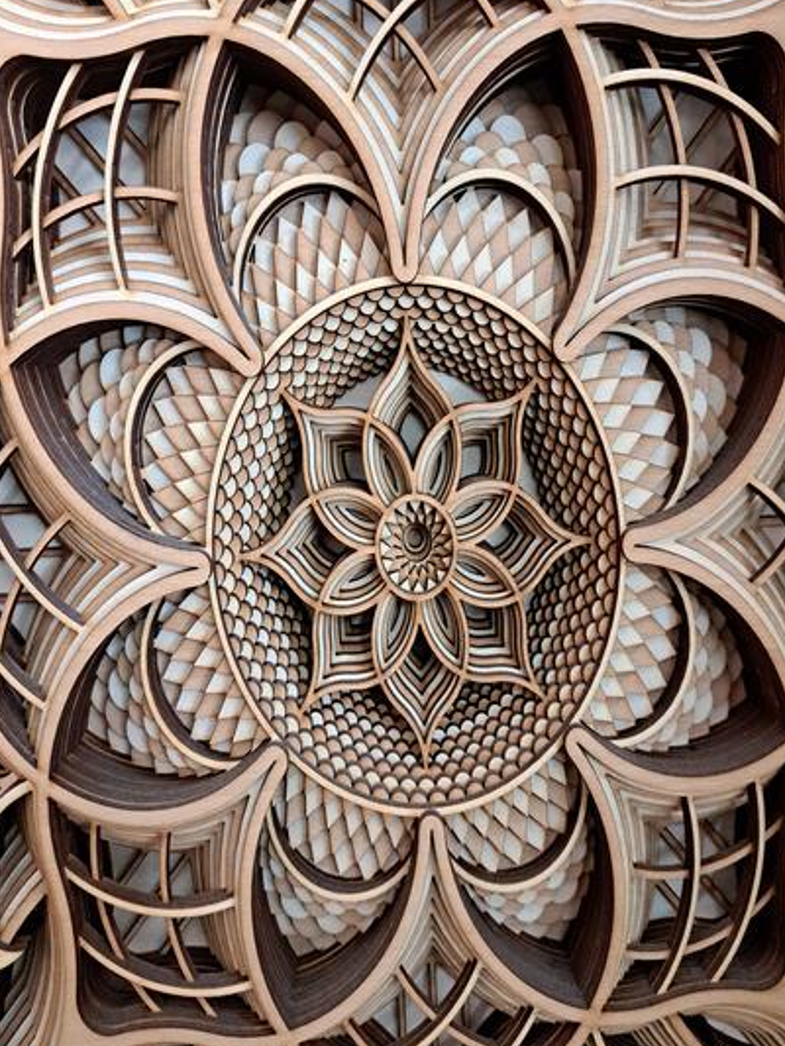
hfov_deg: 51.4
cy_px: 500
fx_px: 816
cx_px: 400
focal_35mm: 27
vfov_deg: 65.3
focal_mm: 5.23
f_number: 1.8
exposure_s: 1/50
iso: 500
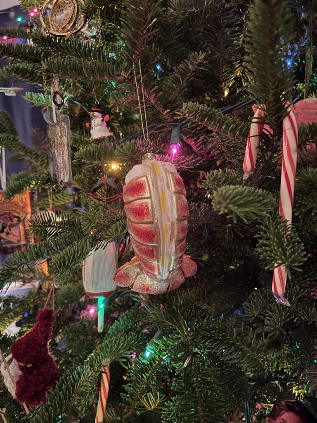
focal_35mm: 26
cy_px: 212
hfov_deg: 53.1
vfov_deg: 67.3
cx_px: 158
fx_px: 317
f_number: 1.6
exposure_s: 1/11
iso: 640
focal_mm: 5.1
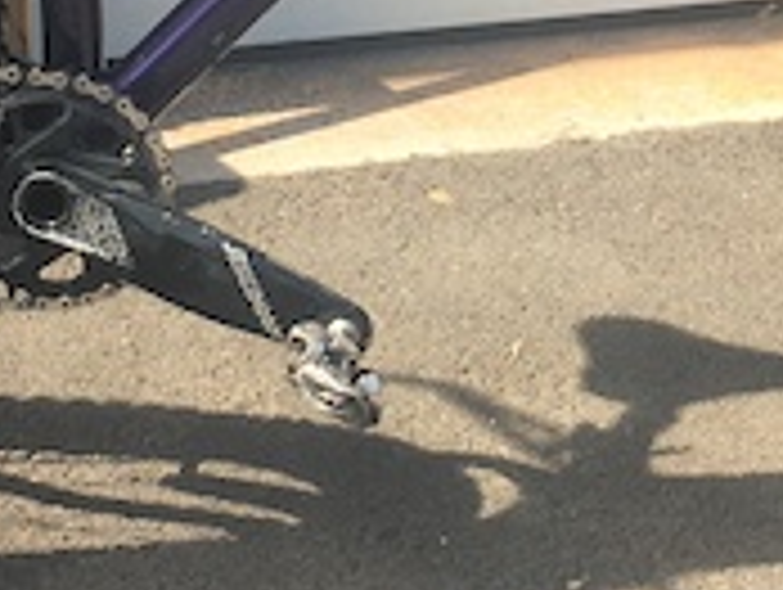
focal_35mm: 133
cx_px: 464
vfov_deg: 11.0
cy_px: -108
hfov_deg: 14.8
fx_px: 3013
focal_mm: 4.15
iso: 25
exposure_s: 1/200
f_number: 2.2
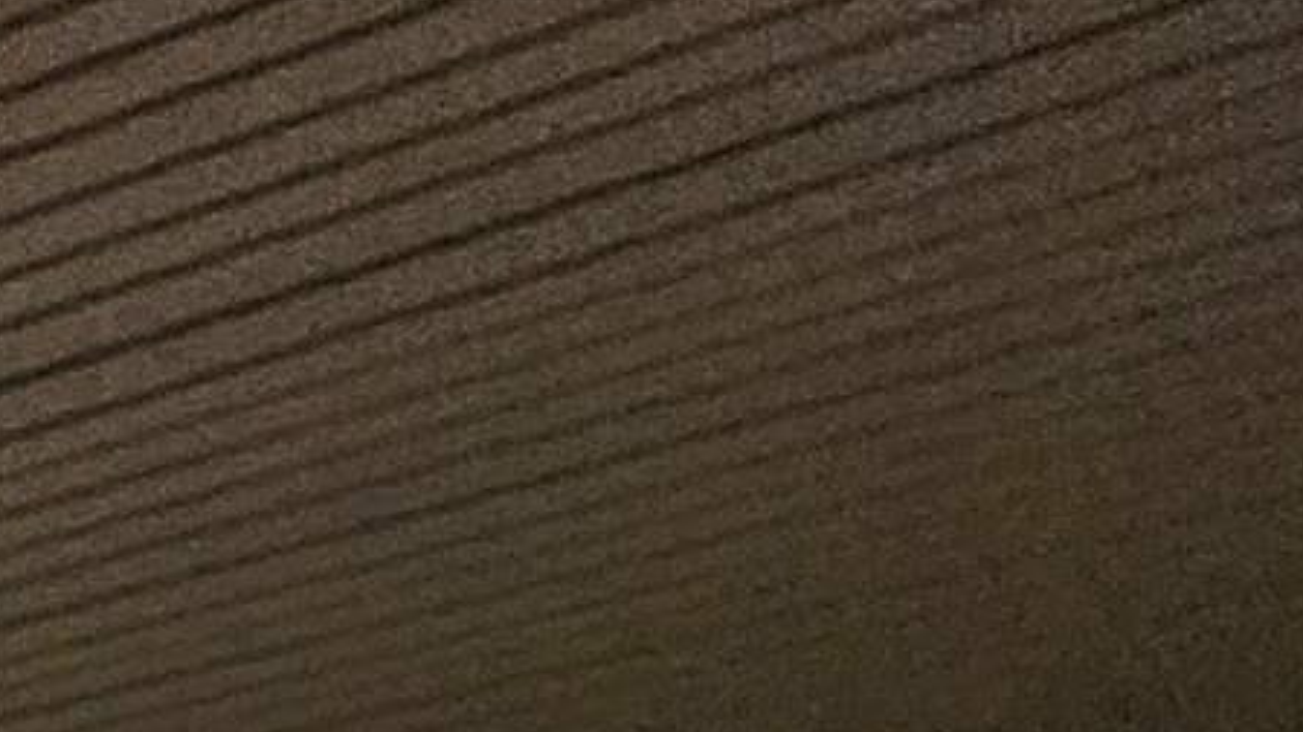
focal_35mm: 97
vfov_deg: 8.3
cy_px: 2765
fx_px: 3350
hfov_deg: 10.6
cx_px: -2899
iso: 50
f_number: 2.2
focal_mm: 2.2
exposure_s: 1/1994
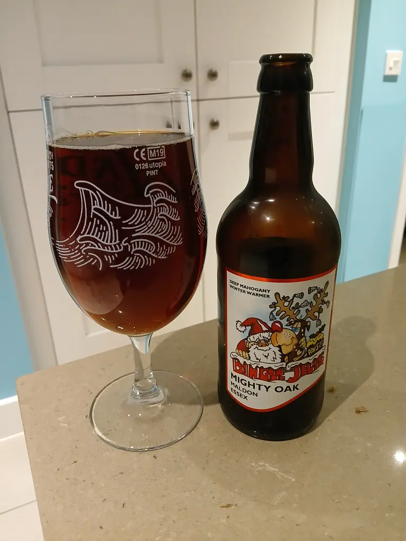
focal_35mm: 26
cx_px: 203
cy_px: 270
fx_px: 407
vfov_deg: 67.3
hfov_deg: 53.1
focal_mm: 3.98
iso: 250
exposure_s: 1/33.3
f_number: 1.8
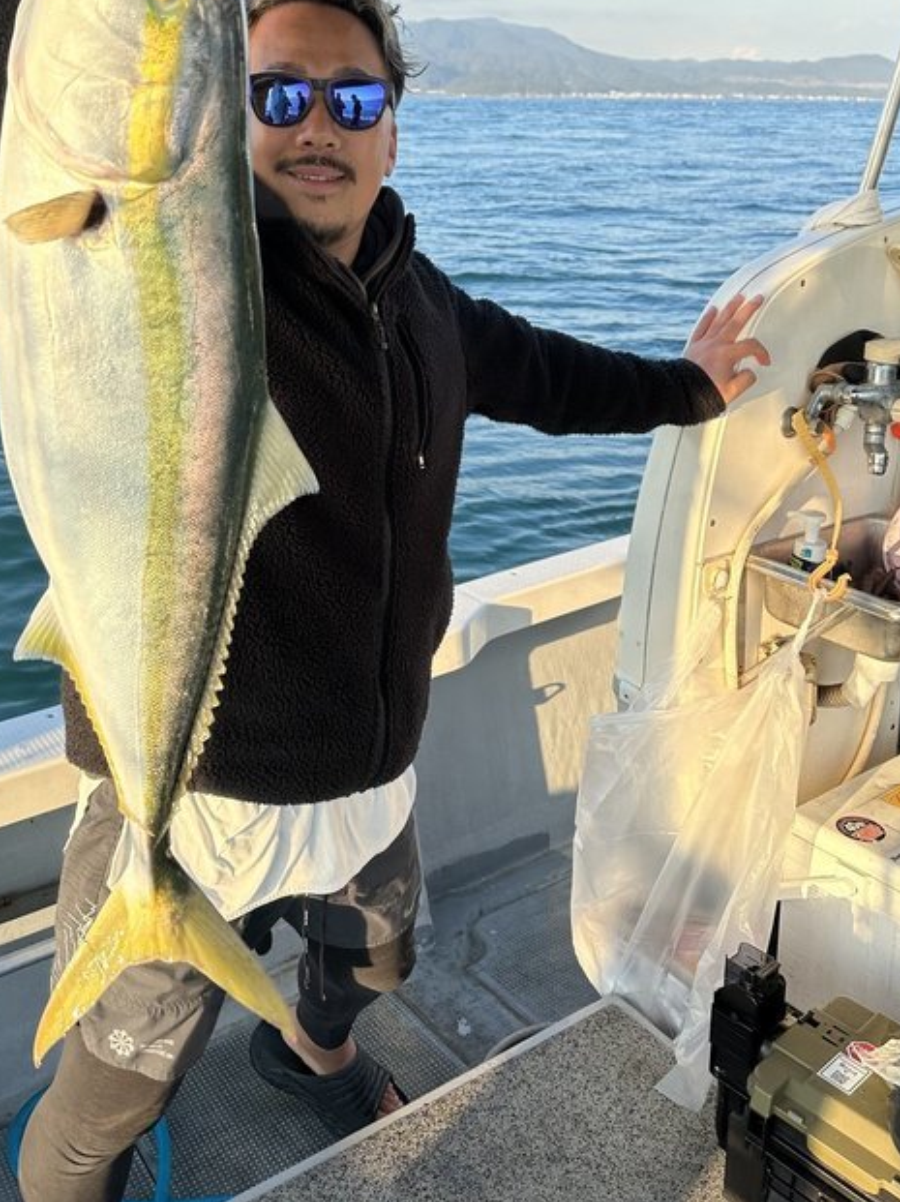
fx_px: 1145
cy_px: 424
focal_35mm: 33
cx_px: 420
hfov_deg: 42.9
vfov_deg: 54.5
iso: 80
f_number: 1.78
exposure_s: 1/1131
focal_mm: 6.86
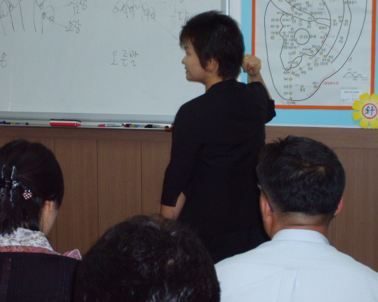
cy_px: 152
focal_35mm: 85
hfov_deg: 22.5
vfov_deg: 18.1
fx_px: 951
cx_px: 180
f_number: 4.2
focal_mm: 13.7
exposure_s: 1/60
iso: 173
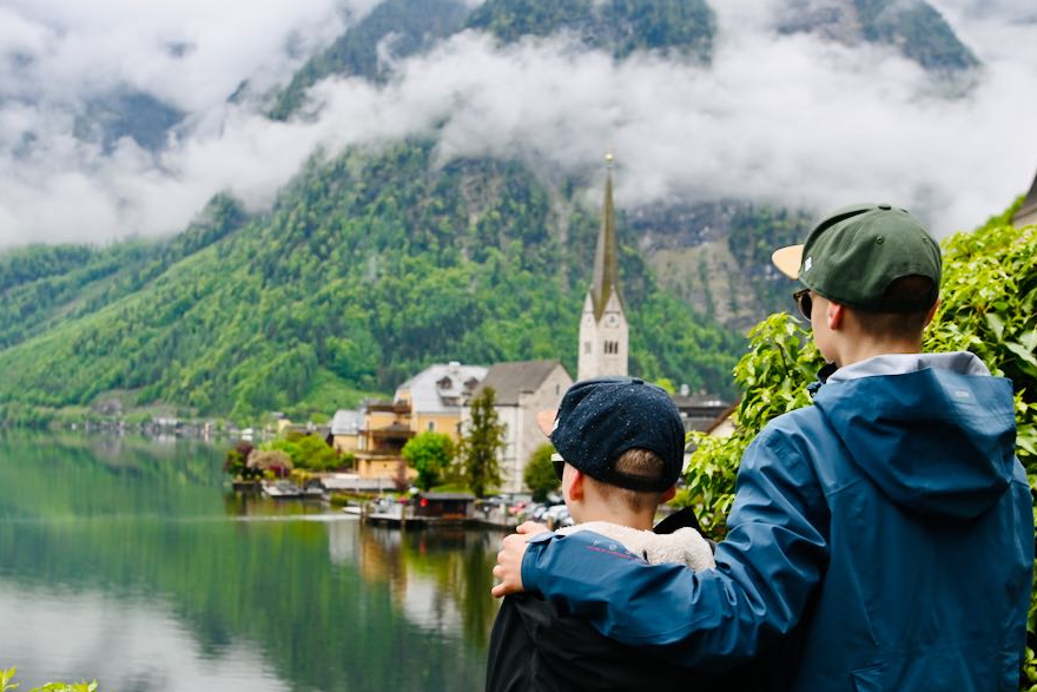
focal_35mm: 45
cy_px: 430
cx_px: 475
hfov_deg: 43.6
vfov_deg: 29.8
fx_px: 1296
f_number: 4.5
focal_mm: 24
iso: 200
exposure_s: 1/250
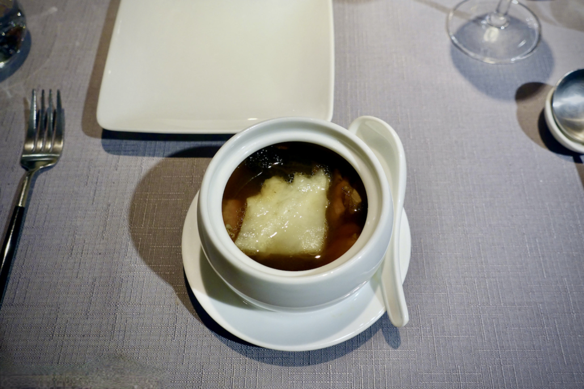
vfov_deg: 41.1
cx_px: 292
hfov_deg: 58.7
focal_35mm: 32
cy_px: 194
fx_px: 519
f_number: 2.8
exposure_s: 1/40
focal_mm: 11.81
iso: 400
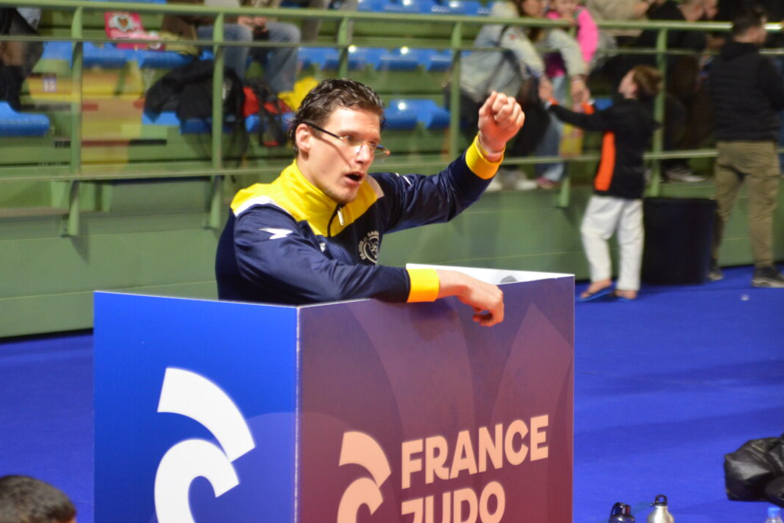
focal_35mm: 125
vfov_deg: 11.0
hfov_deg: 16.4
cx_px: 383
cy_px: 286
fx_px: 2713
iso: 1600
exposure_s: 1/125
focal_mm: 75
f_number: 2.8
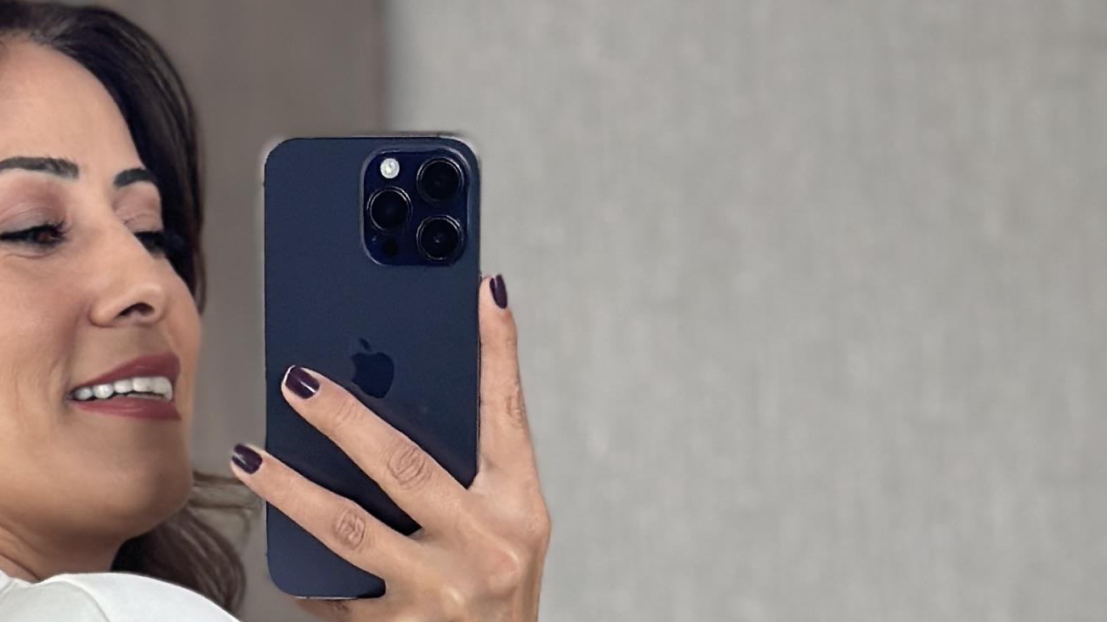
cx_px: 120
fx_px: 4755
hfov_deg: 13.2
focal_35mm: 162
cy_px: 1324
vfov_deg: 7.2
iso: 125
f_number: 1.78
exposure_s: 1/121
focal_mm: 6.86
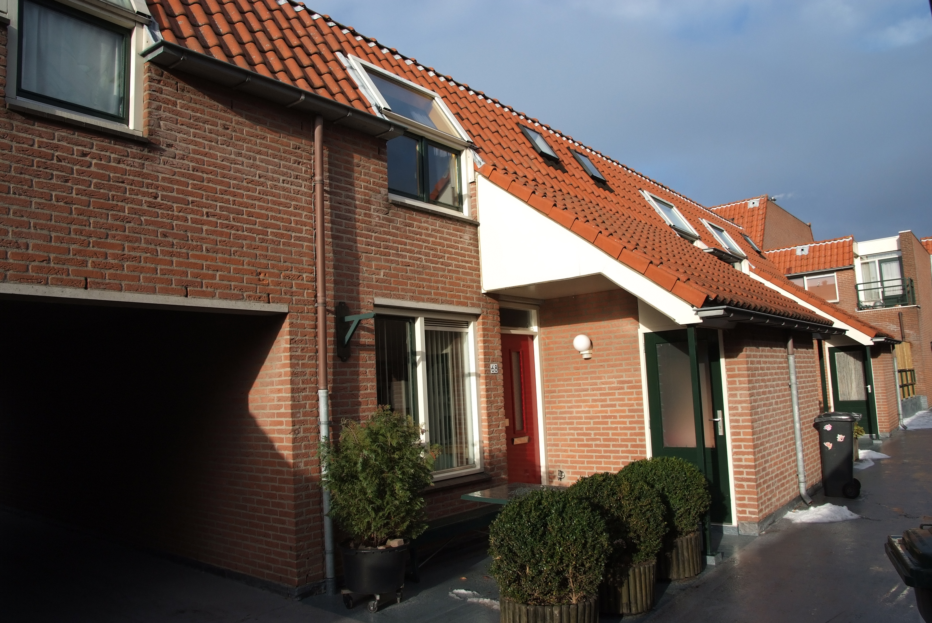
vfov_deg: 53.3
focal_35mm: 24
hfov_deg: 73.7
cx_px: 466
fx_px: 622
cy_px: 312
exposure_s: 1/800
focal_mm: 16
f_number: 7.1
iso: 320
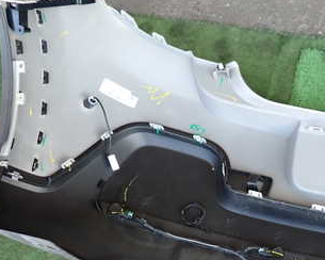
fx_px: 462
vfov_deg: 30.9
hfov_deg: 37.1
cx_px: 271
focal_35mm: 48
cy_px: 194
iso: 125
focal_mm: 4.5
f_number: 2
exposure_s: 1/125
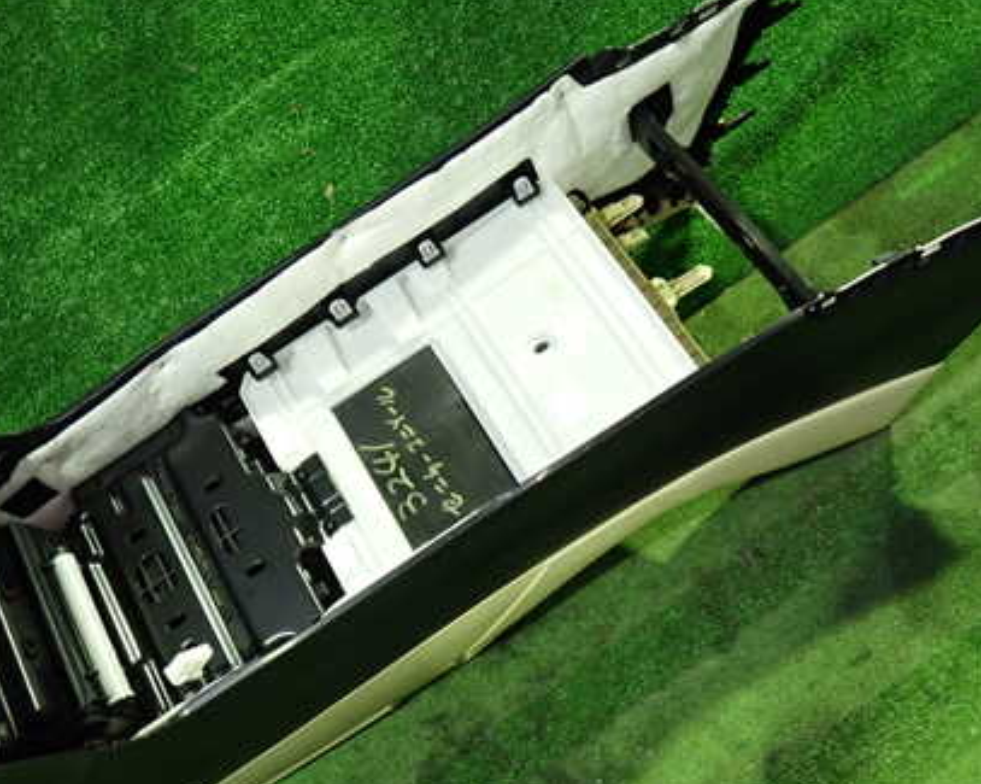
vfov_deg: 41.1
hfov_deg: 50.2
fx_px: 1044
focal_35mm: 36
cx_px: 422
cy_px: 396
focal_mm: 4.5
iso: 500
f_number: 2
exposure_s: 1/30
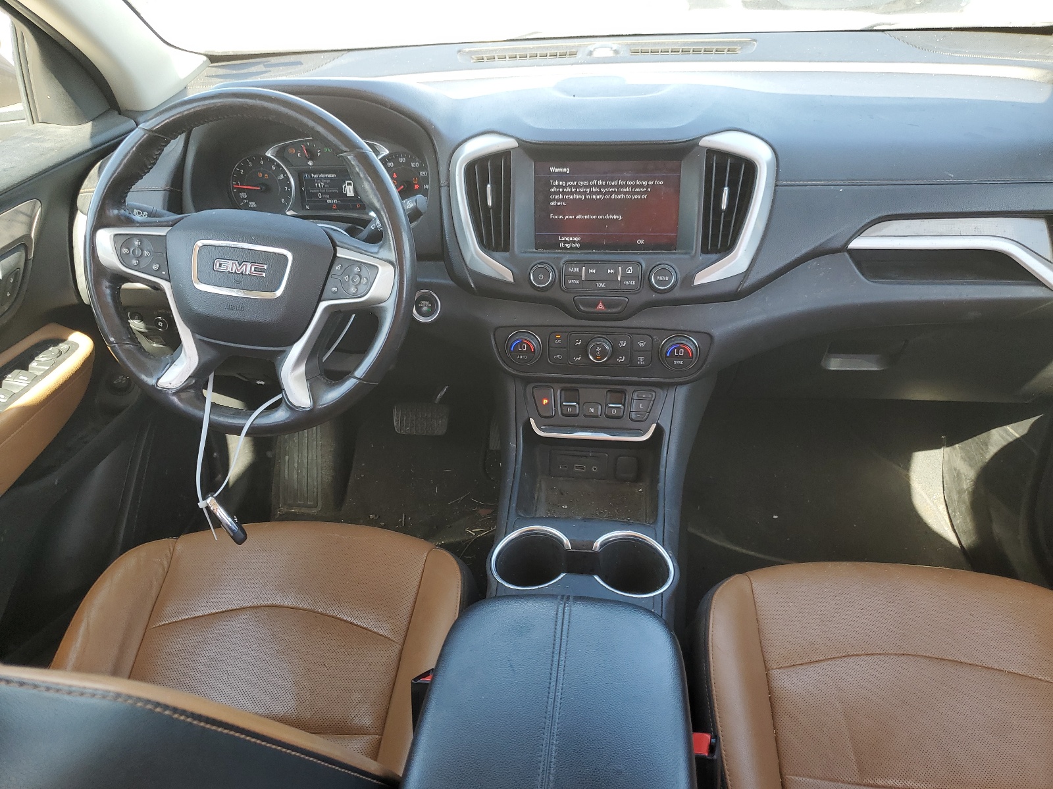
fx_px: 791
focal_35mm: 26
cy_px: 394
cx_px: 526
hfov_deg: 67.3
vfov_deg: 53.1
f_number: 1.5
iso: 50
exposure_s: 1/141
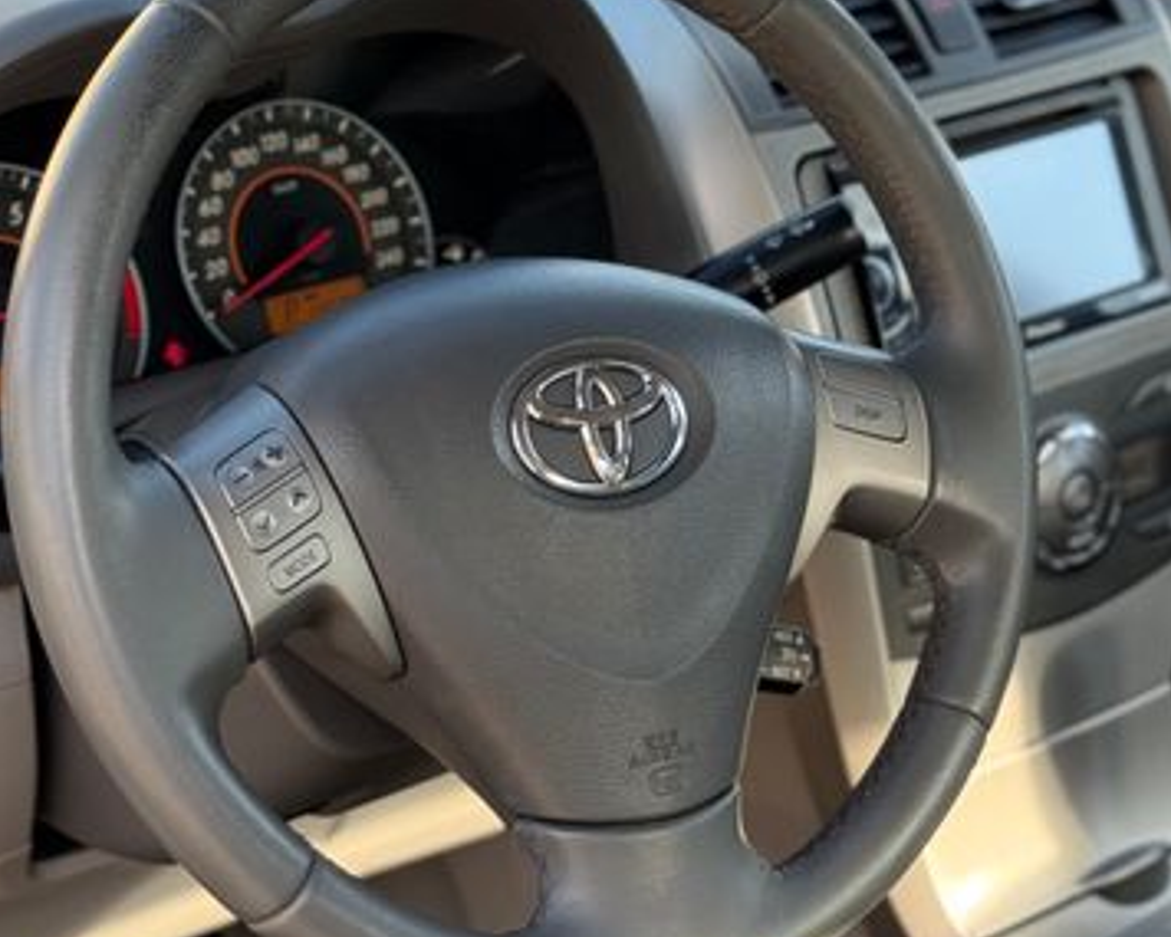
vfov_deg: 24.6
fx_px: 2149
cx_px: 635
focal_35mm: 62
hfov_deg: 30.5
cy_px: 510
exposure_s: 1/460
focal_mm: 6.76
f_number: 1.78
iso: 80
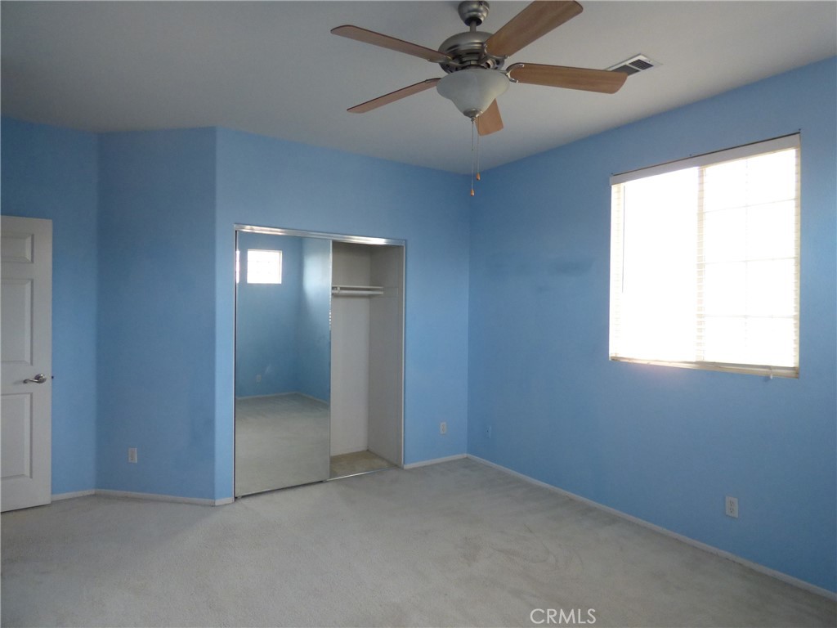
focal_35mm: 20
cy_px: 314
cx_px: 418
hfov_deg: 81.7
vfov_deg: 66.0
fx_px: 484
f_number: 2.8
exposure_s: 1/40
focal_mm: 3.58
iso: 400
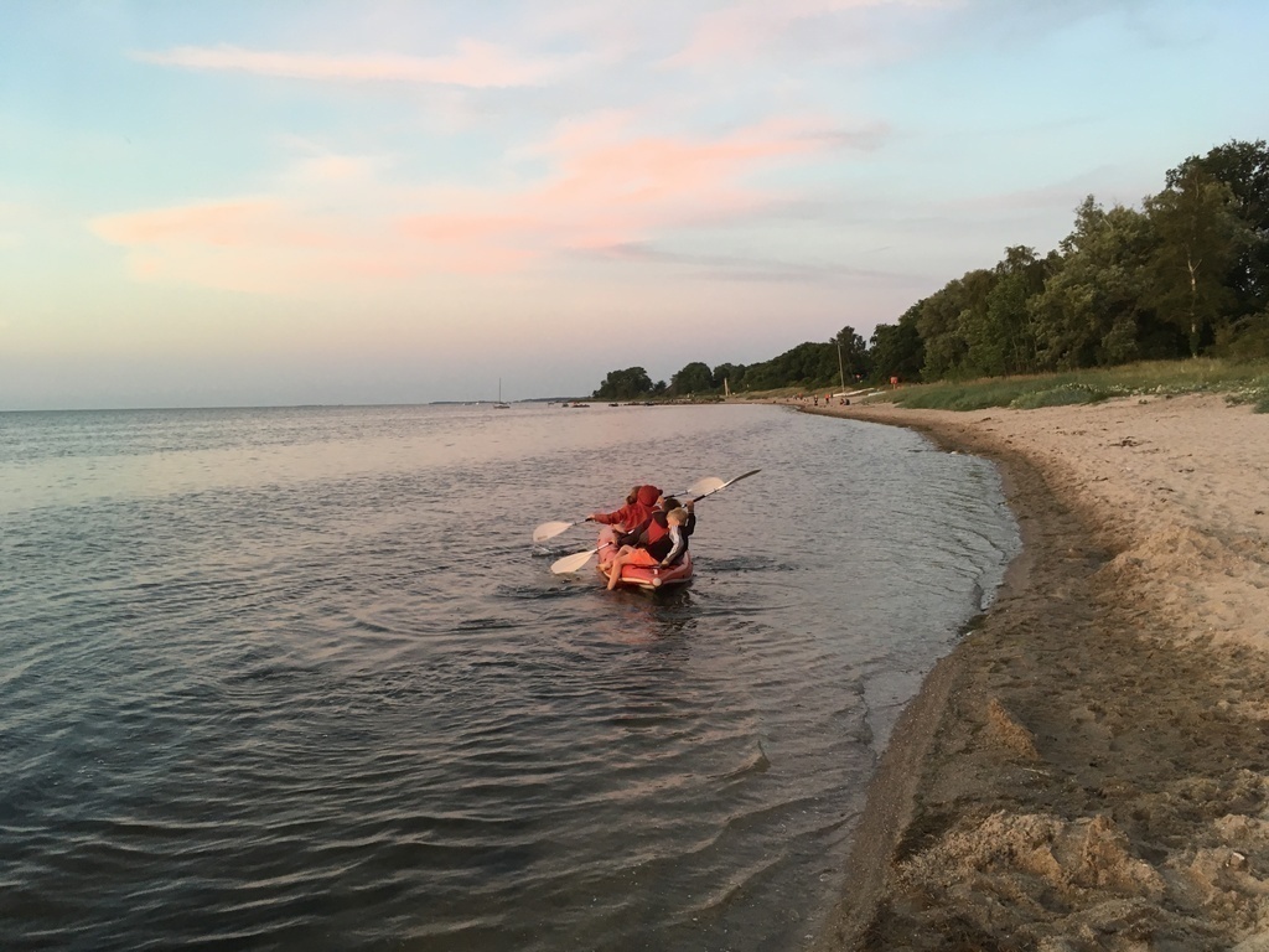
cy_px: 476
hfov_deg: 61.7
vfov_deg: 48.2
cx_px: 634
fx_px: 1063
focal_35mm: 29
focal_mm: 4.15
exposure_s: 1/33
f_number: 2.2
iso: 50
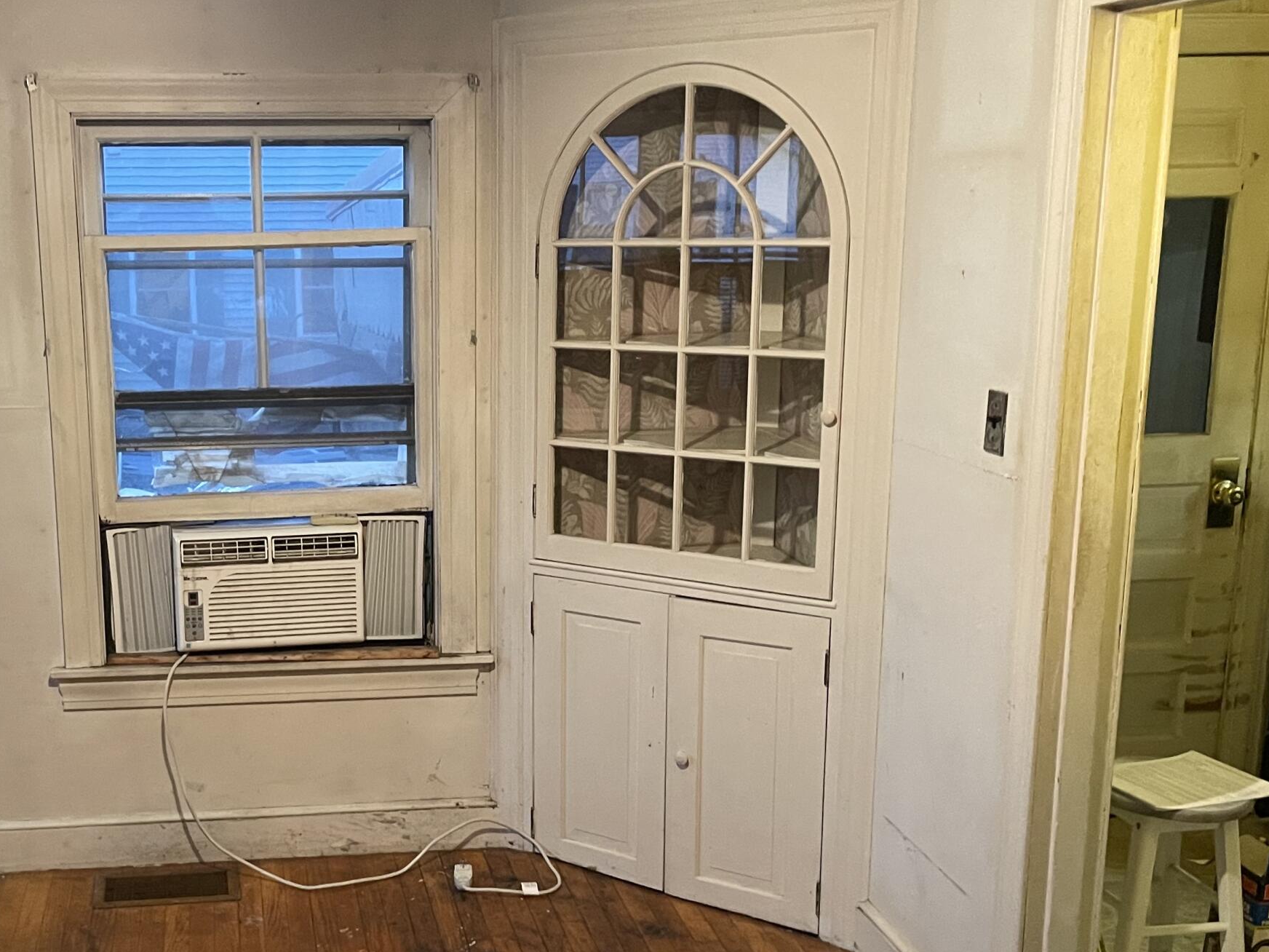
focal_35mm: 43
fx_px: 1576
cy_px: 573
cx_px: 317
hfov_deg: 42.5
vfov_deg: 33.5
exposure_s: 1/30
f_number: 1.6
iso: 500
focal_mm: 5.1
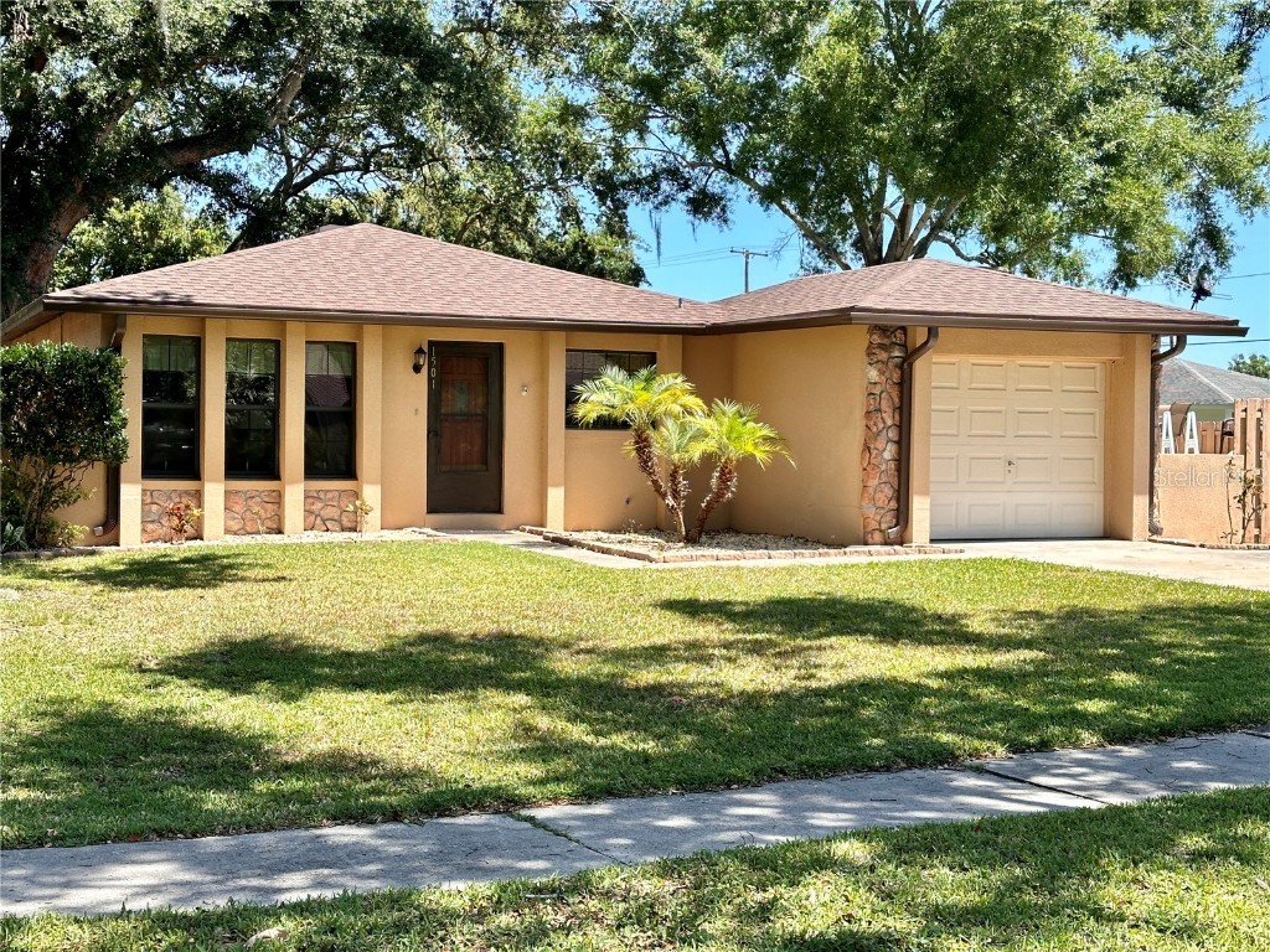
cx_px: 635
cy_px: 476
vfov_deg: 30.3
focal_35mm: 48
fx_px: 1761
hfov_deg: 39.7
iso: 64
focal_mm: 6.86
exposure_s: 1/1242
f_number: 1.78
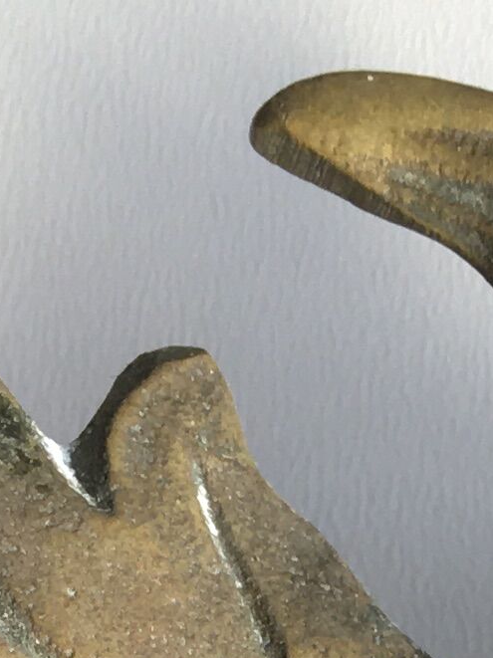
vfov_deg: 9.6
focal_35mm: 177
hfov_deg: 8.3
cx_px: 575
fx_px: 3364
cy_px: 1688
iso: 40
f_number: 2.2
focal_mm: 4.15
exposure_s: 1/100
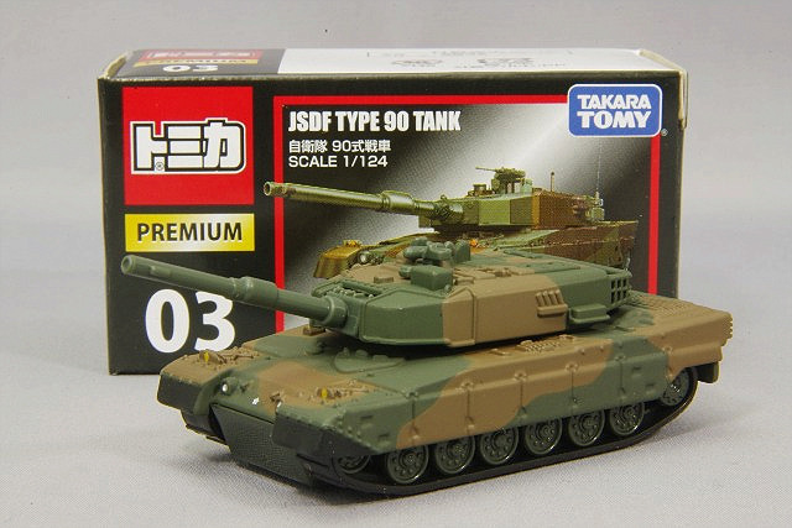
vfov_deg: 12.2
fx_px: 2464
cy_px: 264
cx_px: 396
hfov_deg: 18.3
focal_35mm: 112
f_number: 32
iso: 400
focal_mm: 75
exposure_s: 1
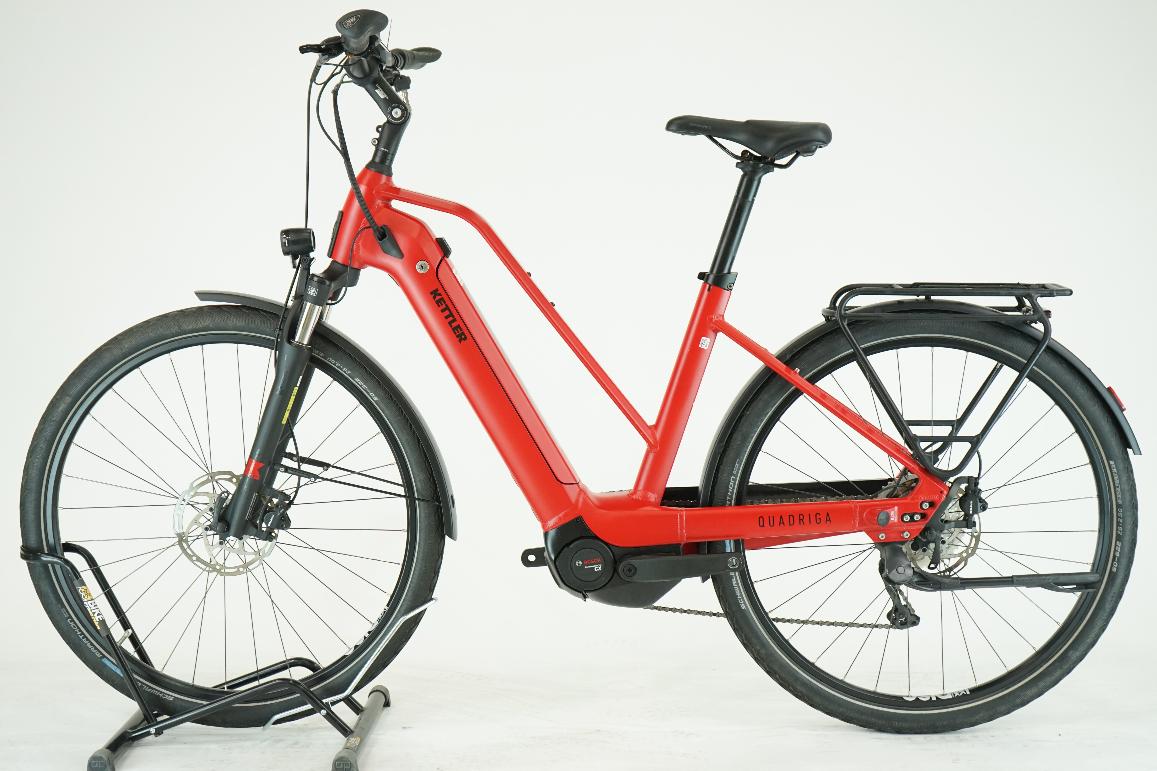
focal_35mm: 54
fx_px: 1735
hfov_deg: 36.9
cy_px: 386
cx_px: 578
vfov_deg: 25.1
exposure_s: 1/200
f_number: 5.6
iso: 1600
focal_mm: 54
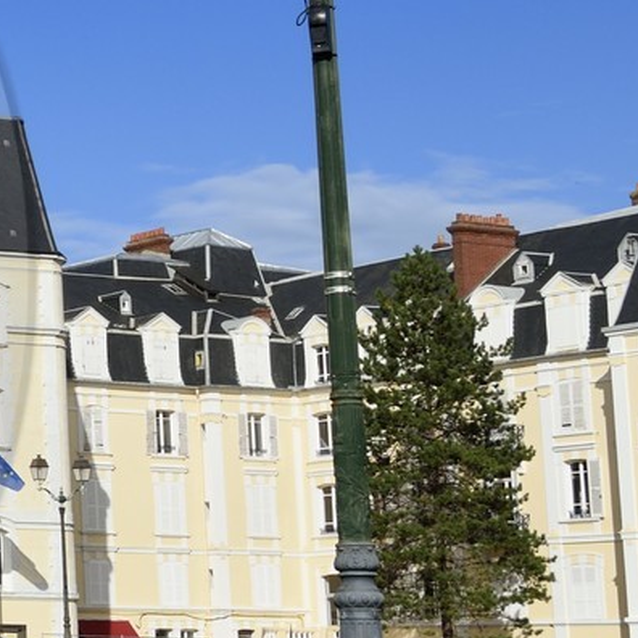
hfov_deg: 12.7
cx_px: -636
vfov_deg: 14.5
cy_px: 277
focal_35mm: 120
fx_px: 2502
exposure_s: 1/250
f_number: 16
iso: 200
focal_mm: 35
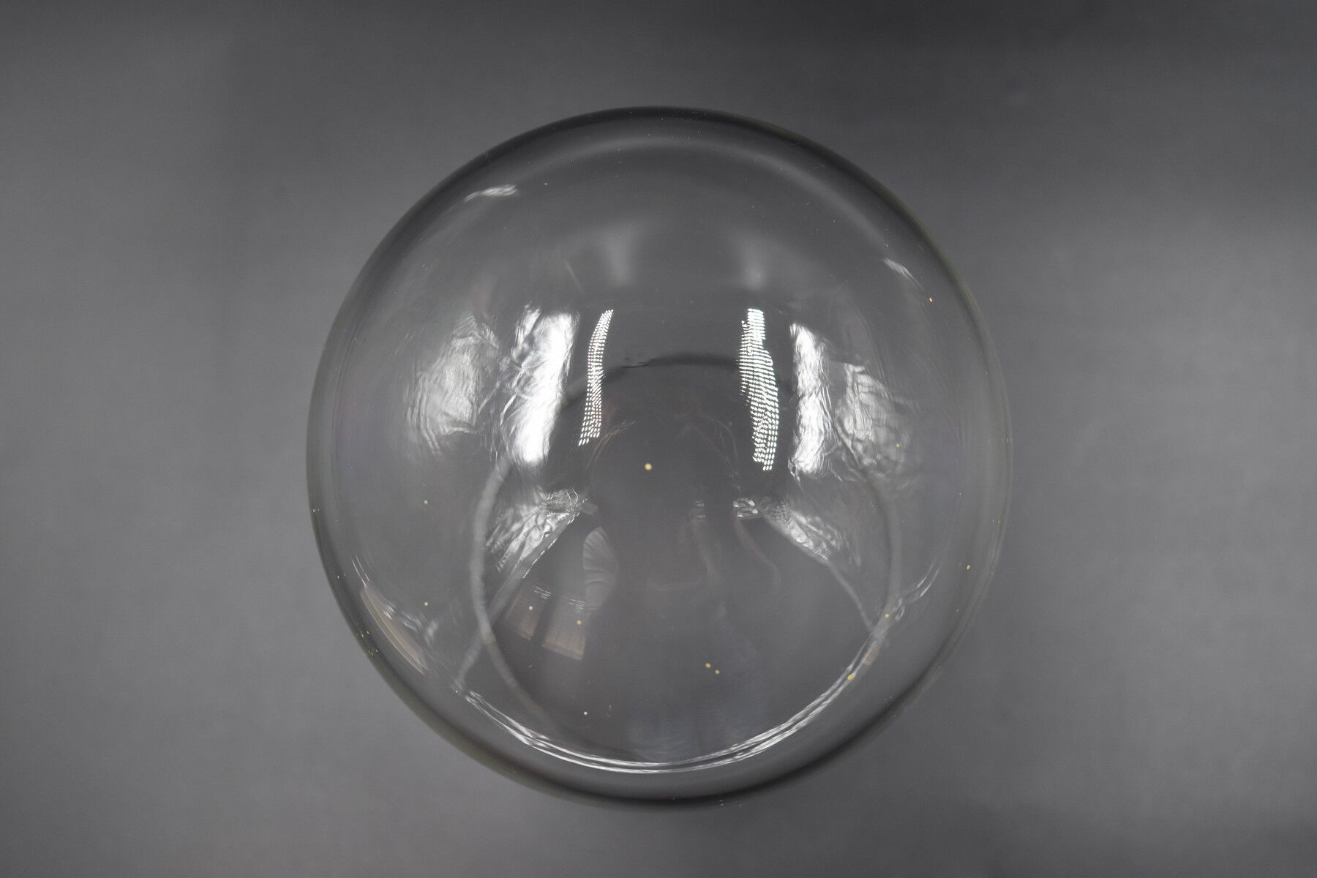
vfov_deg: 33.0
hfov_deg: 47.9
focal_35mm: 40
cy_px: 439
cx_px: 658
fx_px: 1482
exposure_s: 1/200
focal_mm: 27
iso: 640
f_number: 5.6
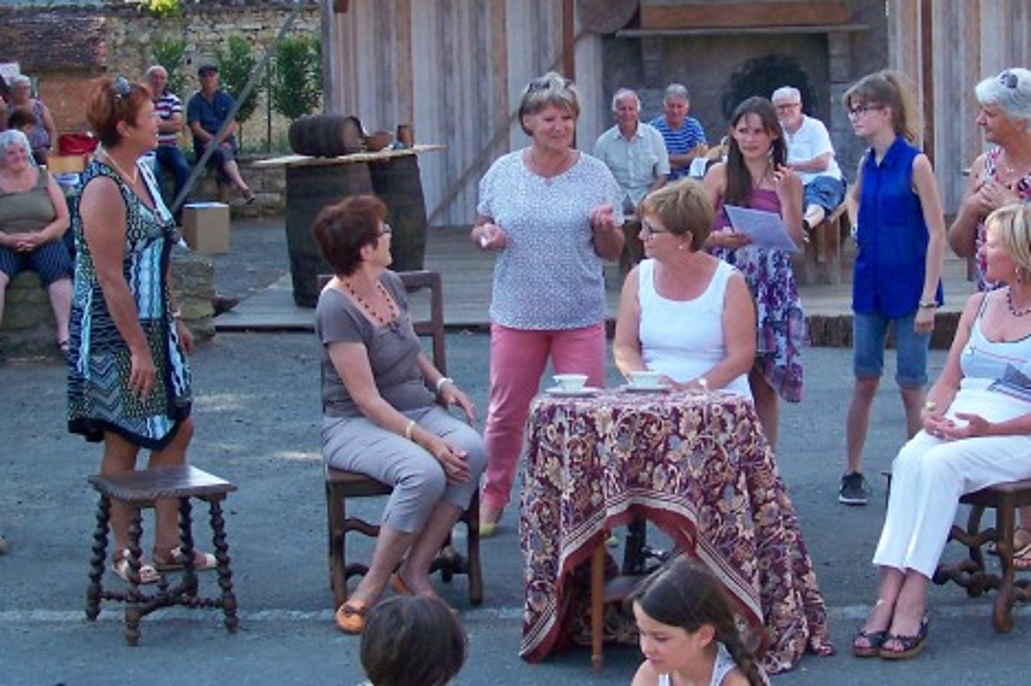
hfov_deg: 26.9
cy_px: 262
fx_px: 2146
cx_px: 662
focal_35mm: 75
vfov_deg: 18.1
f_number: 2.8
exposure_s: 1/320
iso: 100
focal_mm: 5.85
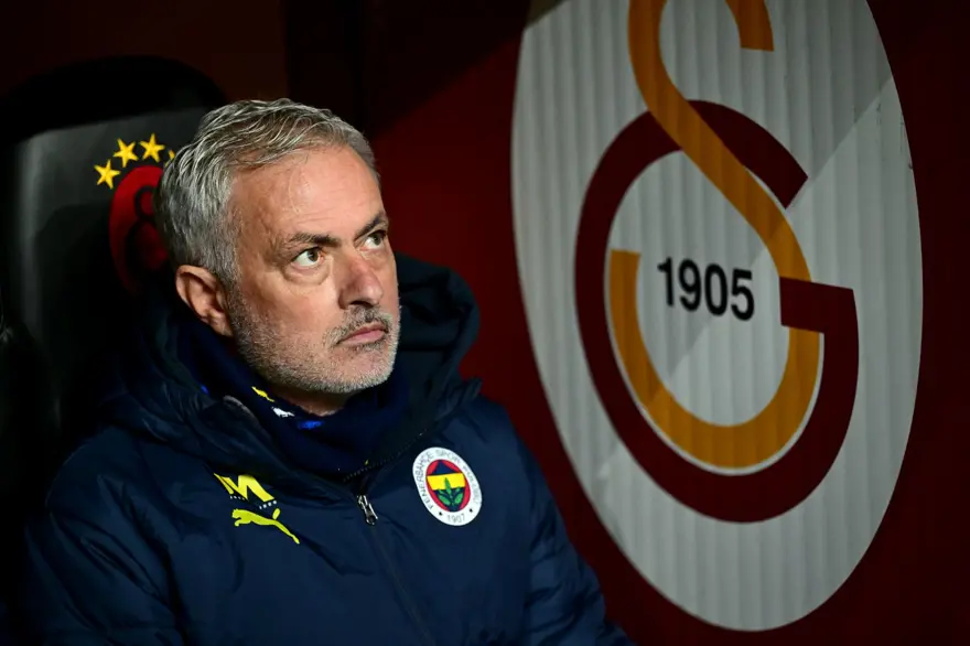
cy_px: 323
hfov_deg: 14.2
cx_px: 485
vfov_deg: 9.5
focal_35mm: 145
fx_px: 3905
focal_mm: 145
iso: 2500
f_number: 2.8
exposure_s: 1/640
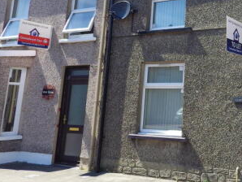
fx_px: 301
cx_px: 233
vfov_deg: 32.9
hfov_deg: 39.5
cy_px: 42
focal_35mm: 43
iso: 100
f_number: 3.1
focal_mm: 4
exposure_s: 1/640
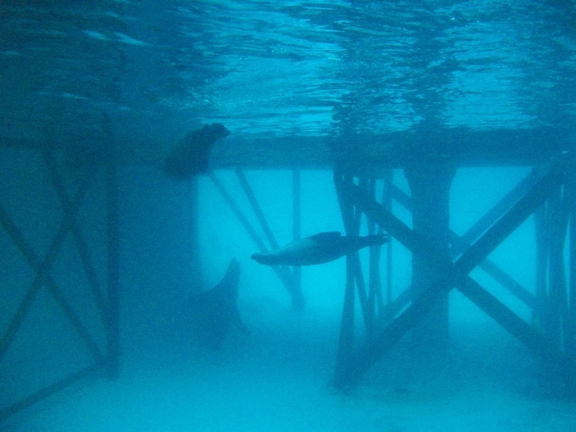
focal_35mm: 32
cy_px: 216
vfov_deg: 44.2
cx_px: 288
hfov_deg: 56.8
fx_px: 532
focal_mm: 5.7
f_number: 2.9
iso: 800
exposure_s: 1/200
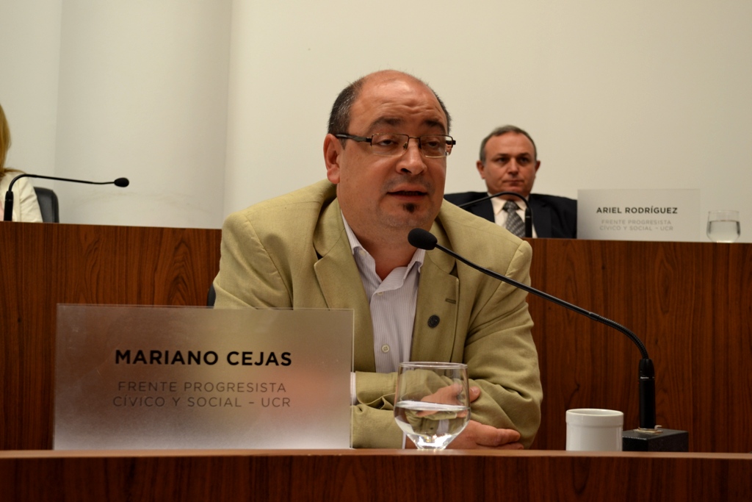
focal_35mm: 48
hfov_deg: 41.1
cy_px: 251
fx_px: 1003
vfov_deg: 28.1
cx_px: 376
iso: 400
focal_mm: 32
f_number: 4.8
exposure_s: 1/25
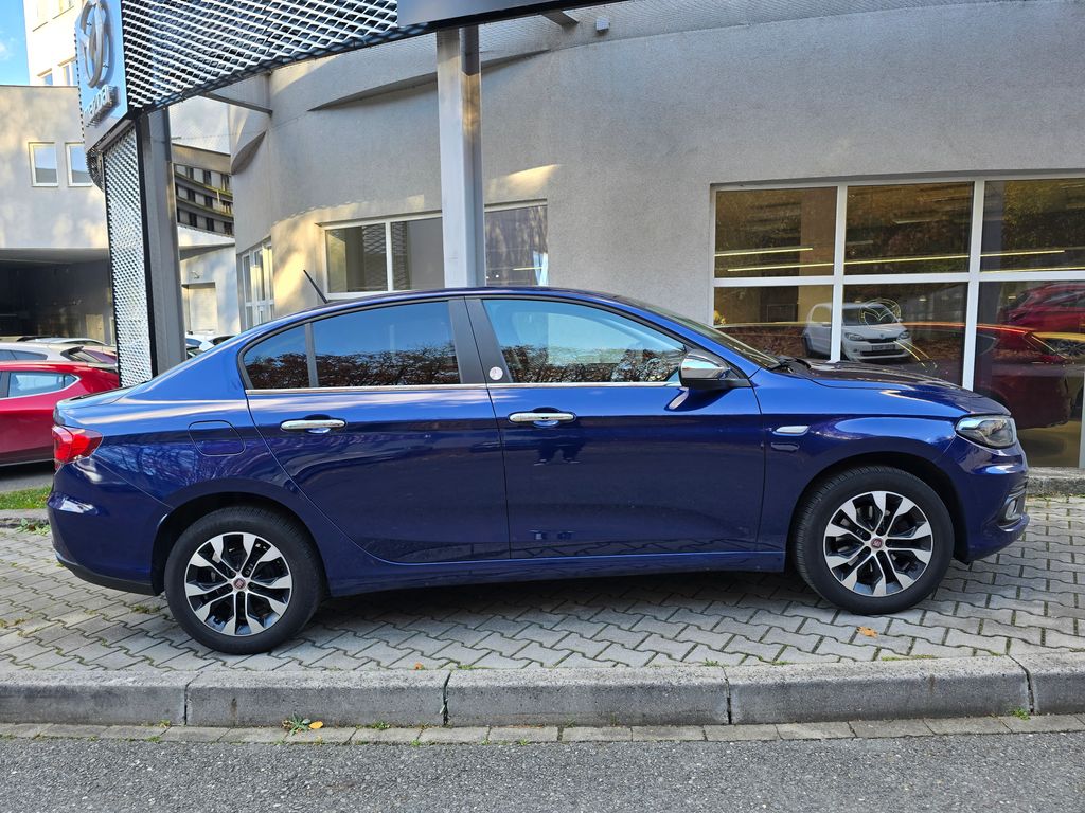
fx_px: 721
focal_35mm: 23
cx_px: 542
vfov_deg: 58.9
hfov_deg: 73.9
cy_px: 406
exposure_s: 1/180
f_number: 1.7
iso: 50
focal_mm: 6.3
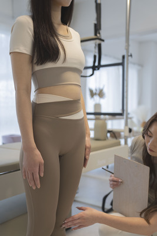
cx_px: 78
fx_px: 268
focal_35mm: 41
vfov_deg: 47.4
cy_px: 118
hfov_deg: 32.7
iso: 500
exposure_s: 1/160
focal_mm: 41
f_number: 2.8
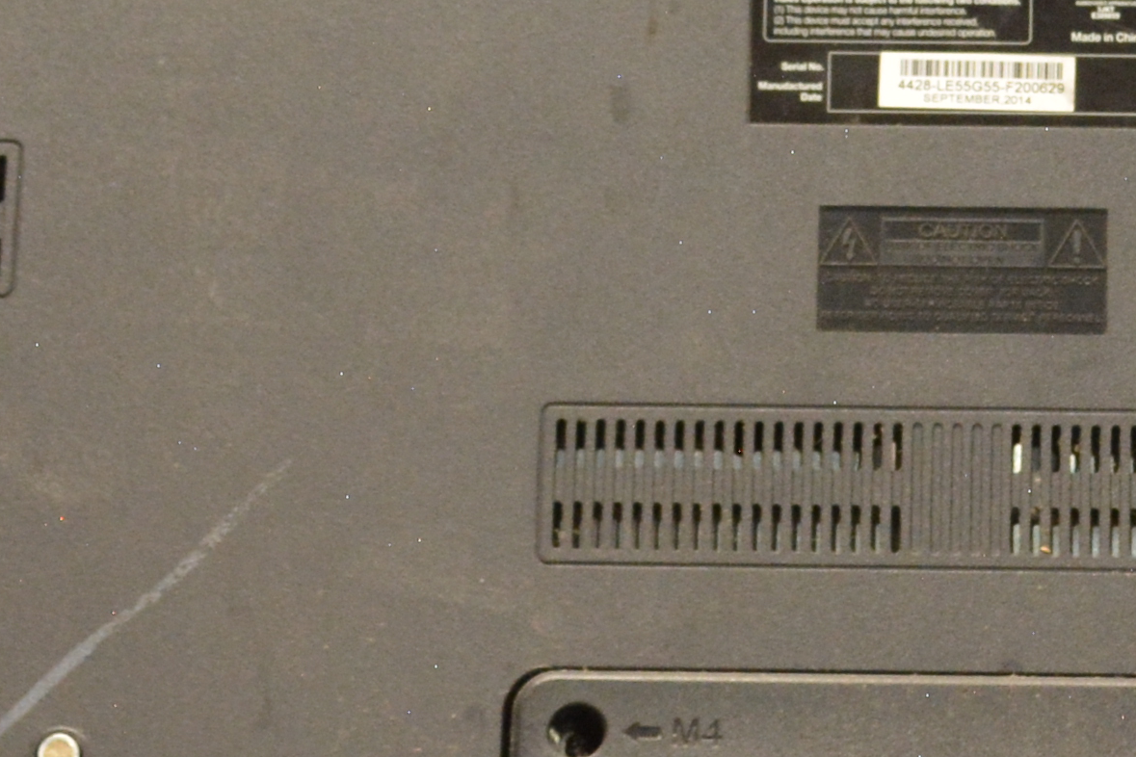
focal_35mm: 168
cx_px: 972
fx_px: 5301
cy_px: -17
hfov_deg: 12.2
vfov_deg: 8.1
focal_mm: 22
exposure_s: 1/30
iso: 1250
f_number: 4
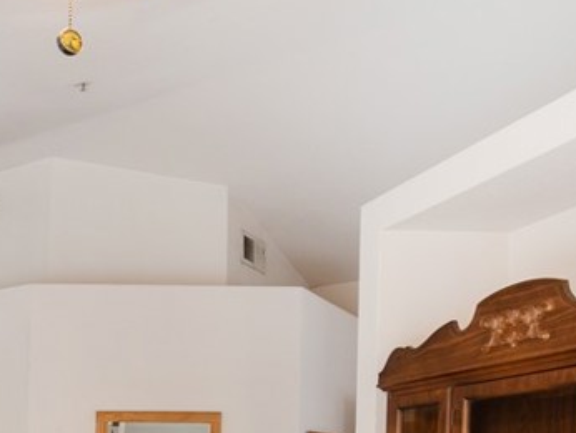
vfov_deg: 24.4
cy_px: 527
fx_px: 899
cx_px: -171
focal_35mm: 54
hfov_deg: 28.9
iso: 100
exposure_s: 1/4
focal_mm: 13
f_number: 8
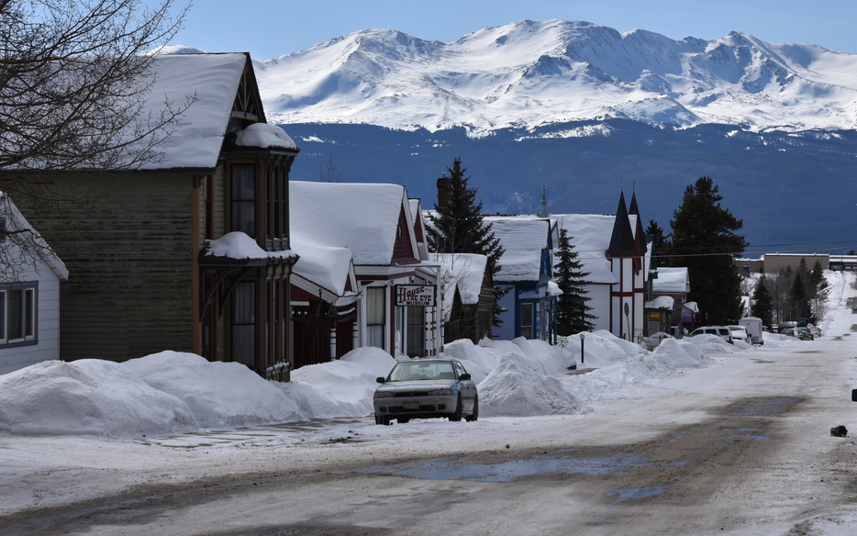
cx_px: 534
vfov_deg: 12.0
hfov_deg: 19.1
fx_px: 2546
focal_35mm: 109
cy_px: 195
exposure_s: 1/500
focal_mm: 78
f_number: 11
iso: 100
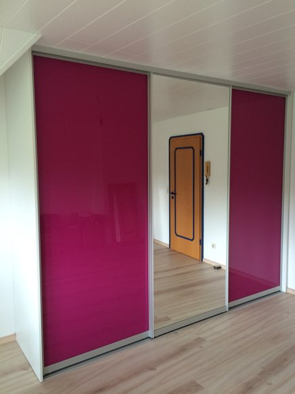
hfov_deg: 48.2
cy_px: 197
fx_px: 330
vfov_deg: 61.7
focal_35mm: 29
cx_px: 148
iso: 160
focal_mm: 4.15
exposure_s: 1/33
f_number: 2.2
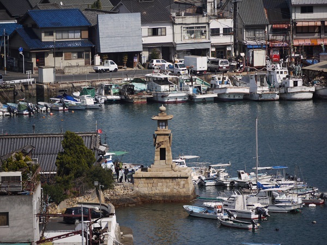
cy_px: 122
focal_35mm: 400
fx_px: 3779
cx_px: 164
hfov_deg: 5.0
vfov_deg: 3.7
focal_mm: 200
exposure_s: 1/1600
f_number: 7.1
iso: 200
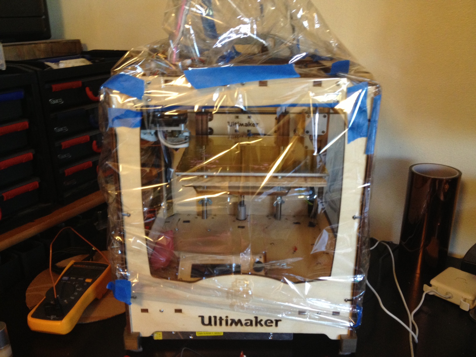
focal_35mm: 35
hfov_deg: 52.6
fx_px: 481
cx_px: 238
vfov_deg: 40.7
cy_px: 178
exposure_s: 1/20
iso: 200
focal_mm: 4.28
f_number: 2.4
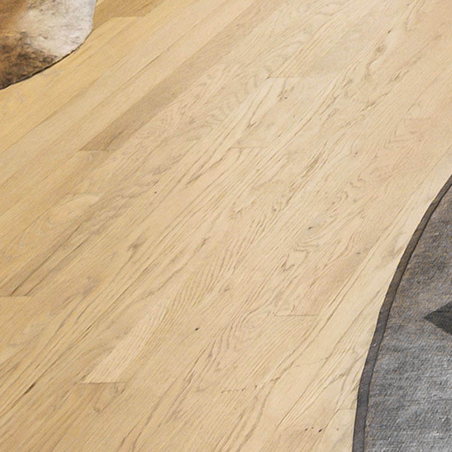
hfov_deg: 11.8
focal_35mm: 94
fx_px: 1389
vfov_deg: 13.3
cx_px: 1286
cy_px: -659
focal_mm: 14
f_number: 11
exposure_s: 1.3
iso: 200
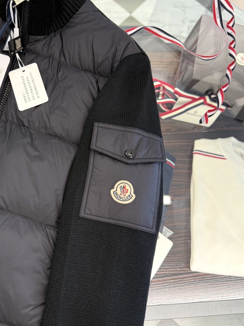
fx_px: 329
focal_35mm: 35
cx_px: 76
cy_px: 144
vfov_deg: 52.5
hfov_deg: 40.1
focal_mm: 6.76
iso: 200
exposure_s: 1/109
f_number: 1.78
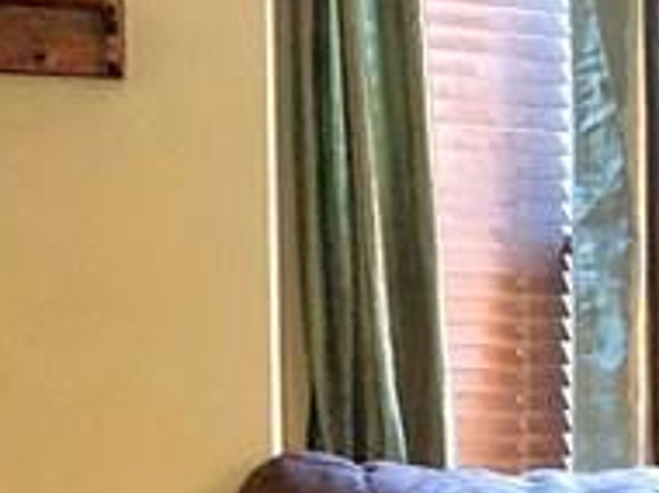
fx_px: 2871
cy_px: 521
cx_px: 1738
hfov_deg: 10.6
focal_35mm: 151
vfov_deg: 9.7
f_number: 1.8
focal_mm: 4
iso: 100
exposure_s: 1/11
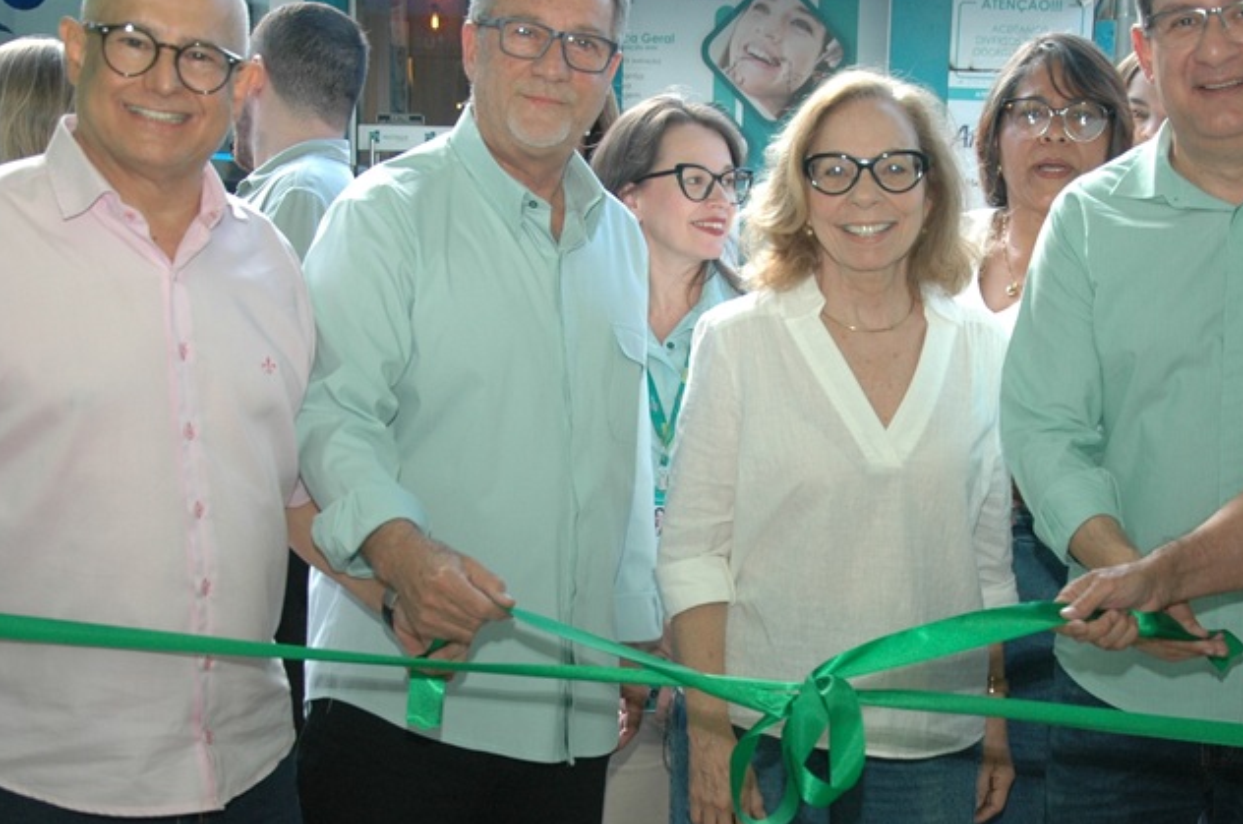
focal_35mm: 76
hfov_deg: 26.7
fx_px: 2619
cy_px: 549
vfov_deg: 17.8
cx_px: 694
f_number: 5
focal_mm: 32
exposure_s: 1/100
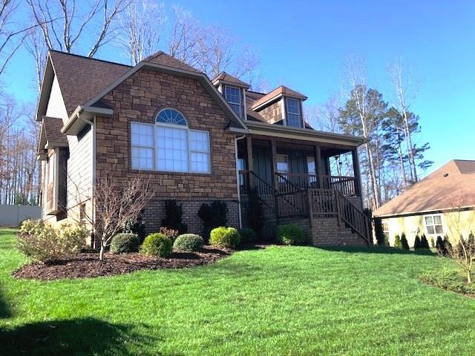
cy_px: 178
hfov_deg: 63.4
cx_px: 238
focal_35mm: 28
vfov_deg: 49.7
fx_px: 384
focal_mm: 3.99
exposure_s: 1/578
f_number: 1.8
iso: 20
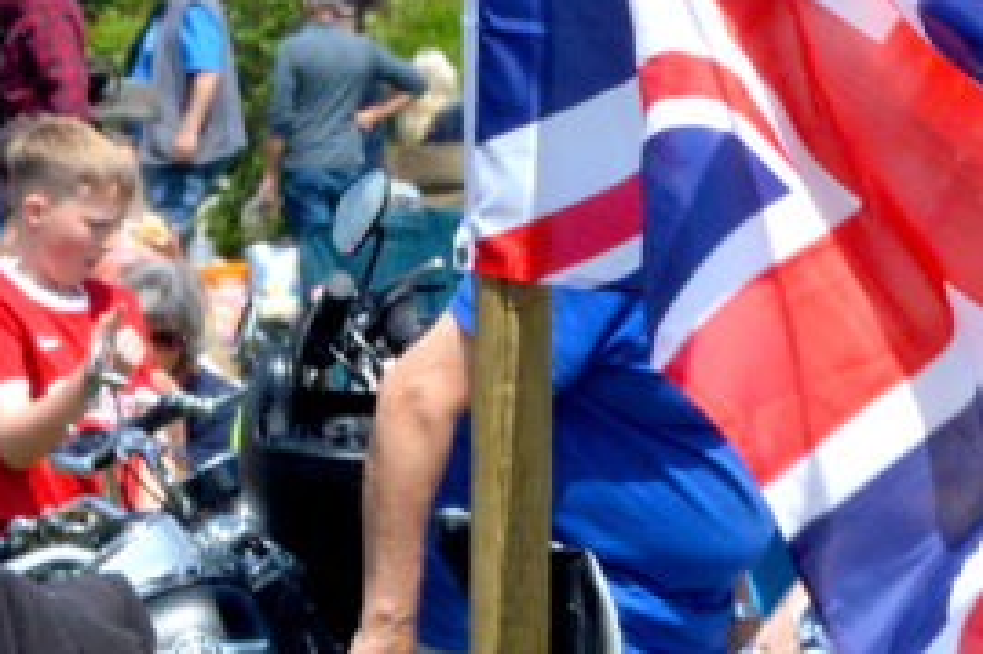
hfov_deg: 2.2
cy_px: 773
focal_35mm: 937
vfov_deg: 1.5
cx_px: 172
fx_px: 25569
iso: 1600
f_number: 45
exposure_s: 1/250
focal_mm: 210
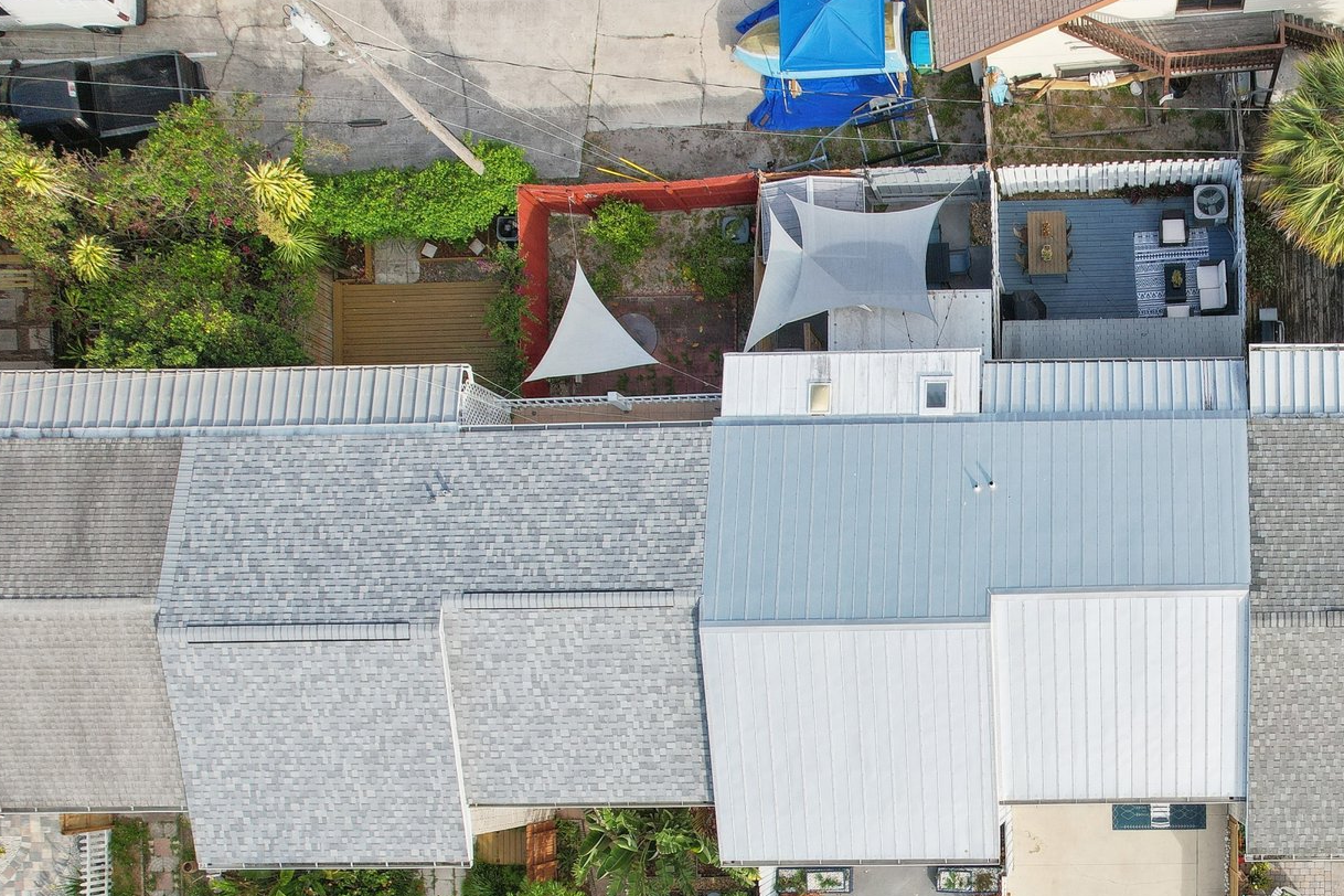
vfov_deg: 34.6
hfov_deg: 48.6
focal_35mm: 37
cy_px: 738
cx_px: 1097
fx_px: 1381
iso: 150
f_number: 2.8
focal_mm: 8.4
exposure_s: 1/1500
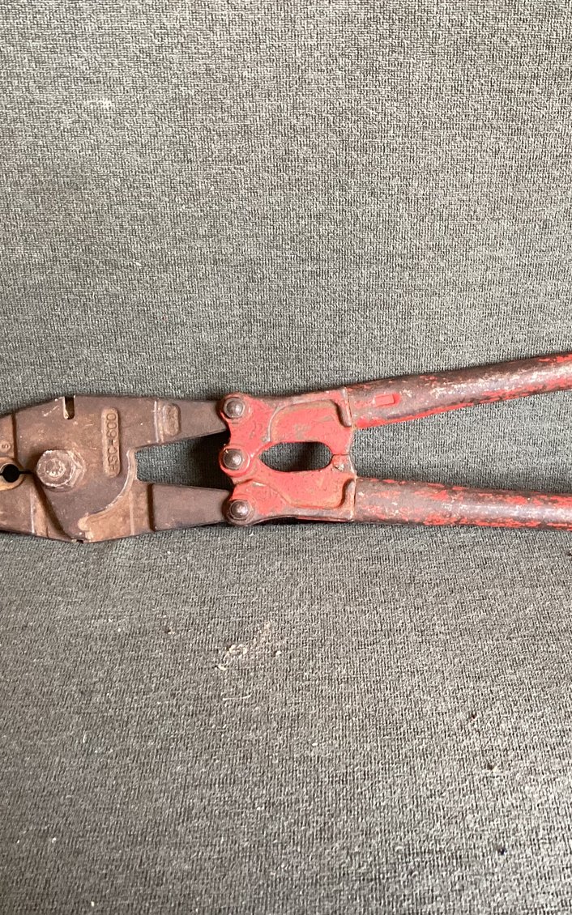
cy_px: 459
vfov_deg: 45.3
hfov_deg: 28.5
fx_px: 1098
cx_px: 470
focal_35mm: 44
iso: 160
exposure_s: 1/50
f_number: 2.4
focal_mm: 3.3
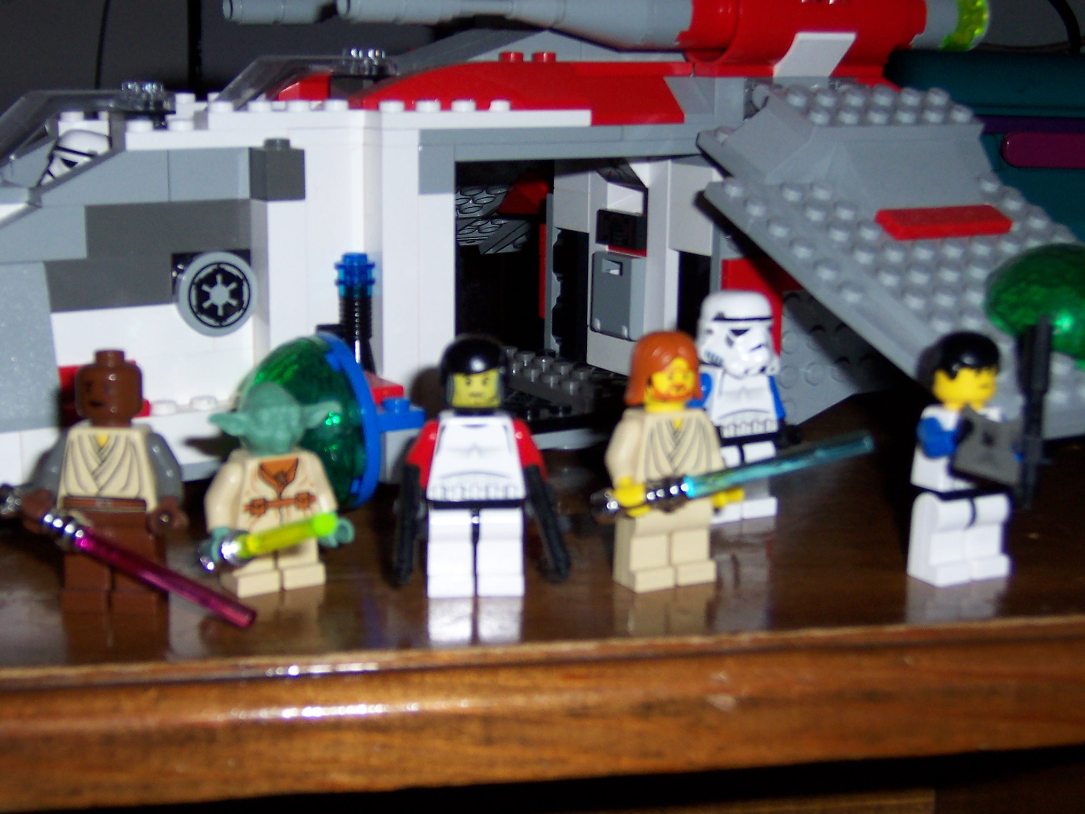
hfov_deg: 29.0
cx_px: 542
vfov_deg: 21.9
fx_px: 2100
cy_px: 407
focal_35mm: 67
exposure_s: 1/60
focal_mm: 10.4
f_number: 3.4
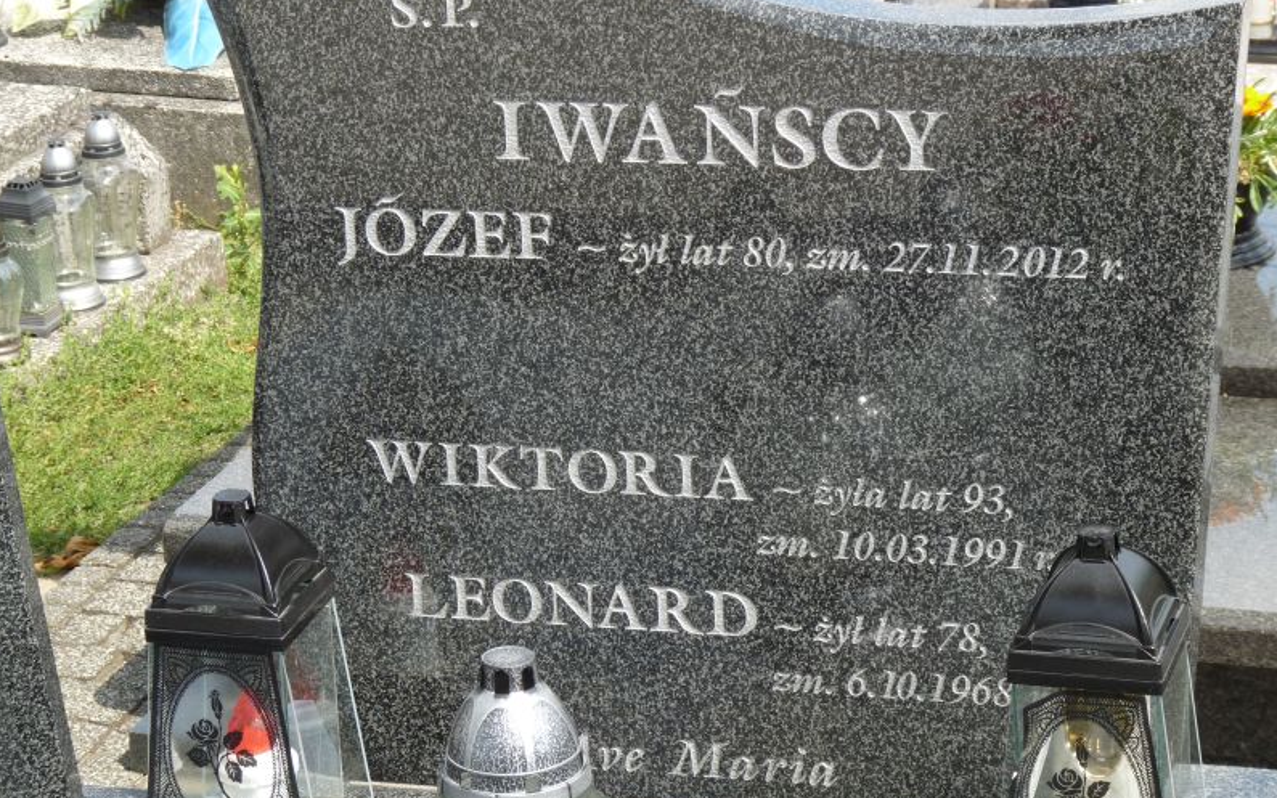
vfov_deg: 11.7
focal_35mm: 112
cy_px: 366
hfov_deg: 18.6
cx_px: 638
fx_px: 3898
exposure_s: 1/250
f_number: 5
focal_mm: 18.7
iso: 100
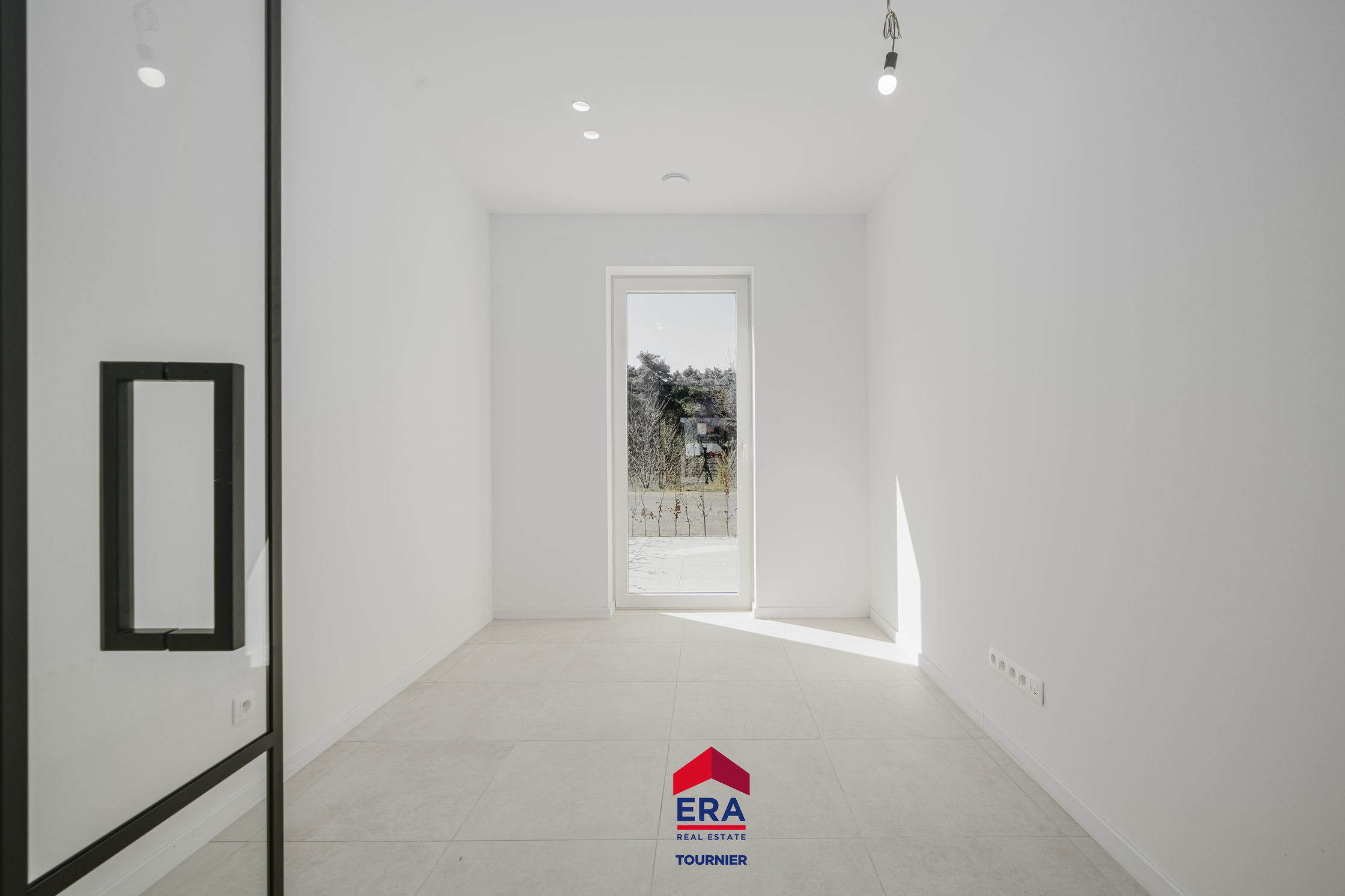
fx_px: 560
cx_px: 712
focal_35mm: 15
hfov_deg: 100.3
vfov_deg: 77.3
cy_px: 433
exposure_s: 1/125
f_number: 10
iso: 250
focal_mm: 14
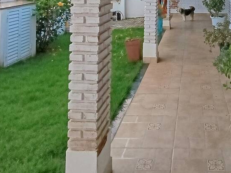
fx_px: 280
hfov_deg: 42.8
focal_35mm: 42
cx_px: 184
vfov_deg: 29.6
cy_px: -33
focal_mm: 1.65
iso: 50
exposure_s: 1/140
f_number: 2.2
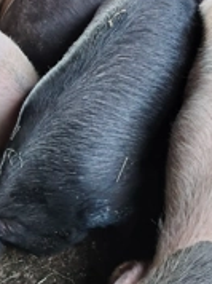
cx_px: 113
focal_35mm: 54
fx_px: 442
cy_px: 136
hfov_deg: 27.0
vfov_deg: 35.6
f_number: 1.75
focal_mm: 5.25
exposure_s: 1/100
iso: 1847
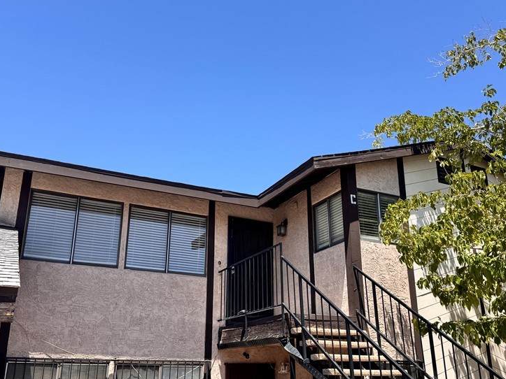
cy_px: 218
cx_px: 251
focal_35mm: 34
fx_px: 497
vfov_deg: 41.7
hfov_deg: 54.0
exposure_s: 1/3096
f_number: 1.78
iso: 80
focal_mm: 6.76
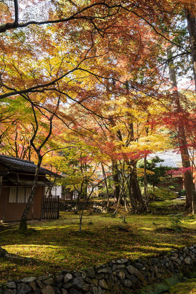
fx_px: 261
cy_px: 147
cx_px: 98
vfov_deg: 58.7
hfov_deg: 41.1
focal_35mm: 32
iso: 100
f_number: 5.6
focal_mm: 32
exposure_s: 1/30
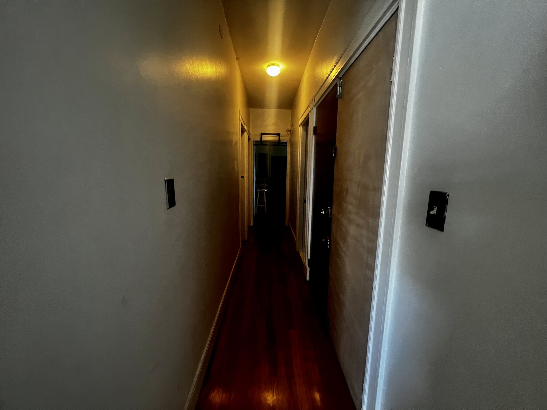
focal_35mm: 13
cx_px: 274
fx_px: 205
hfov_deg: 106.2
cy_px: 205
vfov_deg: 89.9
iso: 640
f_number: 1.8
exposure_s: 1/60
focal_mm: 1.57
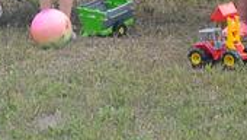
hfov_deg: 3.9
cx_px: -78
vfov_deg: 2.2
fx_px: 3592
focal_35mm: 548
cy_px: -182
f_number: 5
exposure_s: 1/400
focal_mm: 70
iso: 800
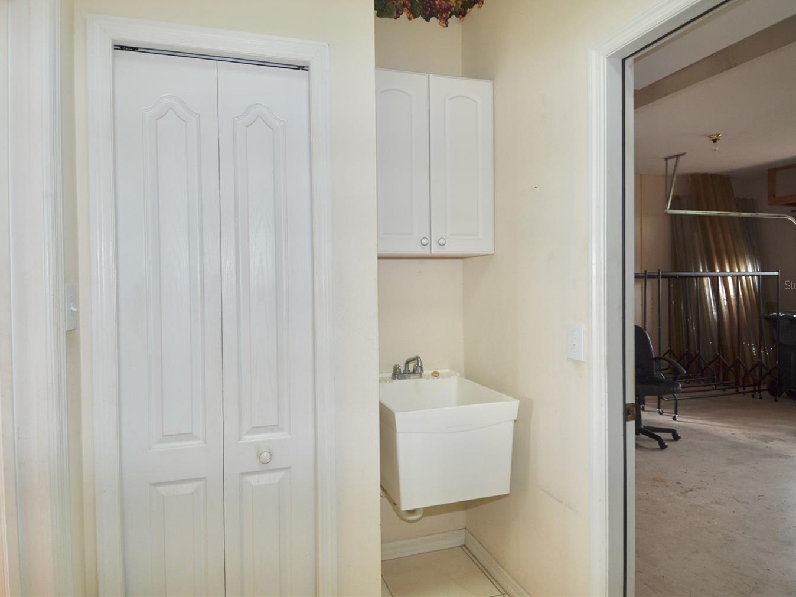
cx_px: 364
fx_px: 943
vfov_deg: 35.1
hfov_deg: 45.7
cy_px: 285
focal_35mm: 41
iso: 280
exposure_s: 1/60
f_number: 4
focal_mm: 24
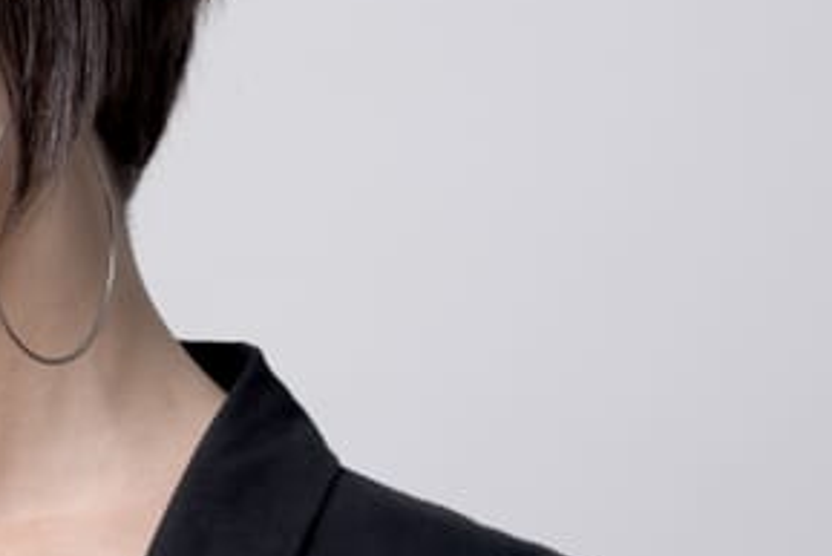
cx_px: 43
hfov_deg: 10.7
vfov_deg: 7.2
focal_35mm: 191
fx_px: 4416
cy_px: 166
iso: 100
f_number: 7.1
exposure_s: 1/80
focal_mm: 85
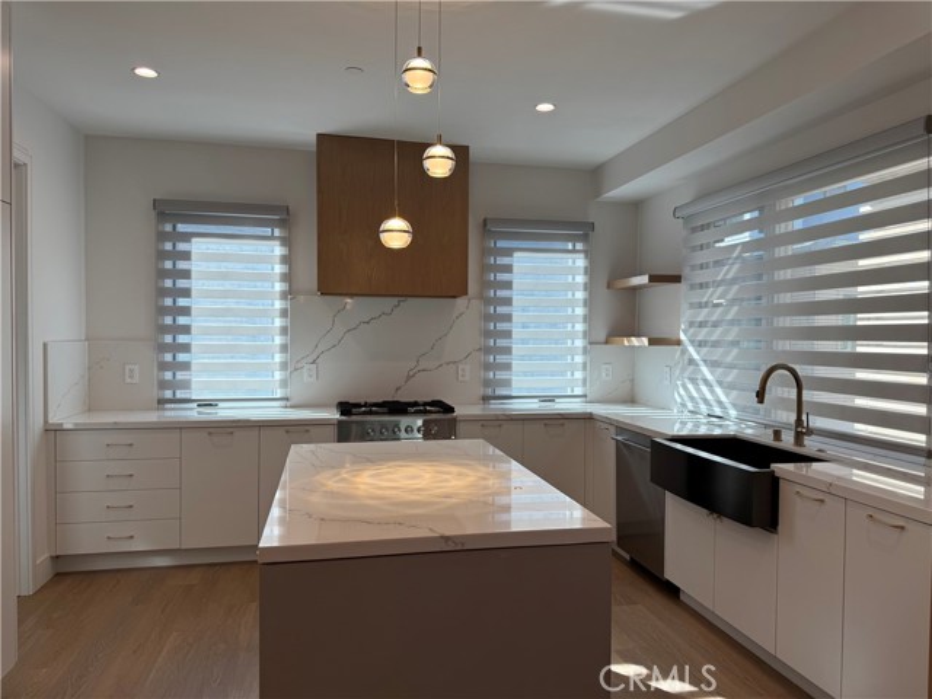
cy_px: 350
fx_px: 646
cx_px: 466
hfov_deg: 71.6
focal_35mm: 24
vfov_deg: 56.8
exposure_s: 1/273
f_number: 1.78
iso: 64
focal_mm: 6.76
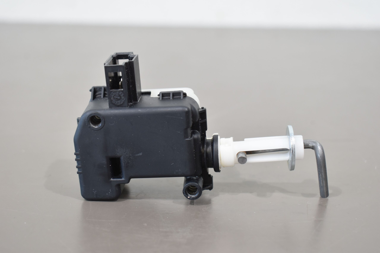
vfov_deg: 22.6
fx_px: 633
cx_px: 190
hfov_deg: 33.4
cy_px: 126
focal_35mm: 60
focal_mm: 40
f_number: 5.6
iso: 640
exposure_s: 1/60
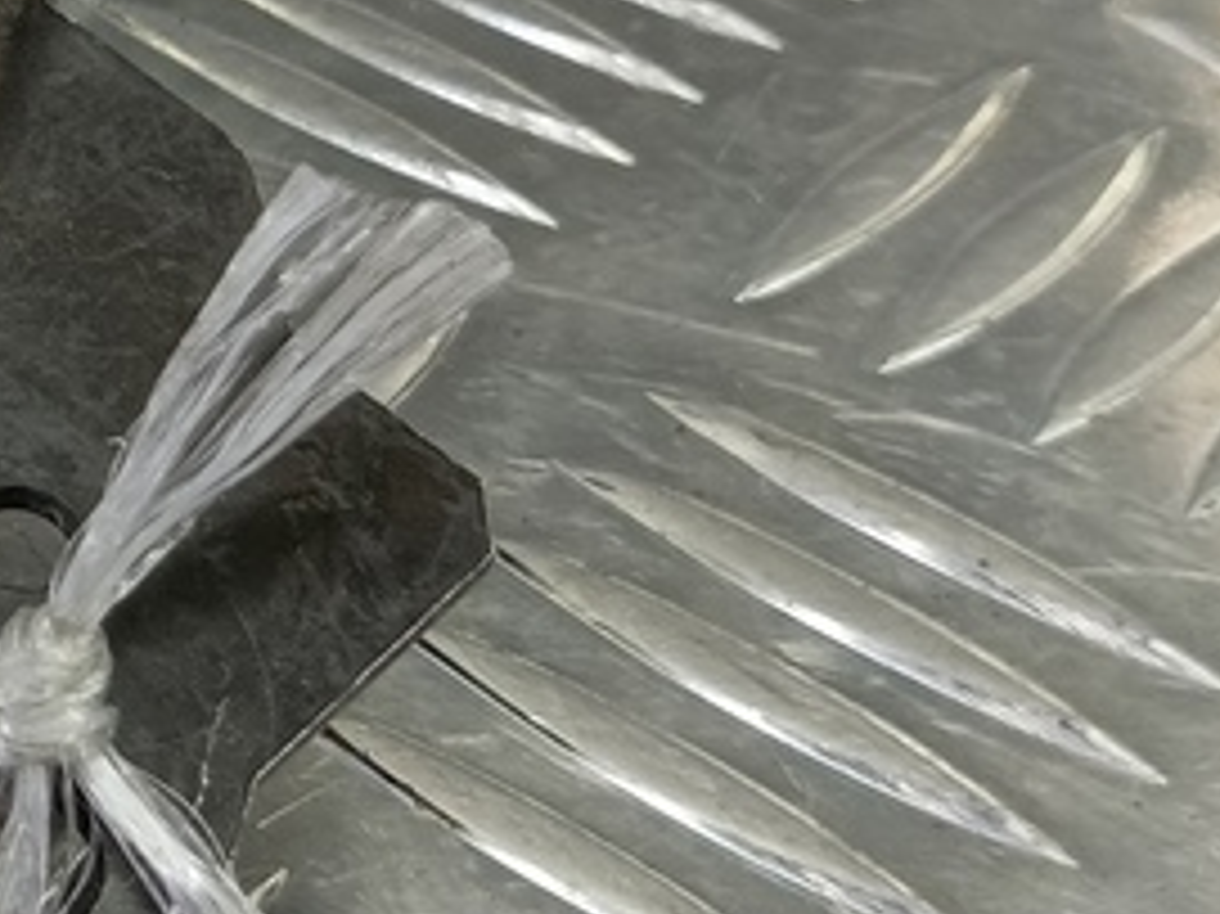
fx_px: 3065
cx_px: -761
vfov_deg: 16.8
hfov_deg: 18.9
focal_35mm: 87
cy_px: 198
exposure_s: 1/50
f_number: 1.6
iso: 122
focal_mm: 4.11
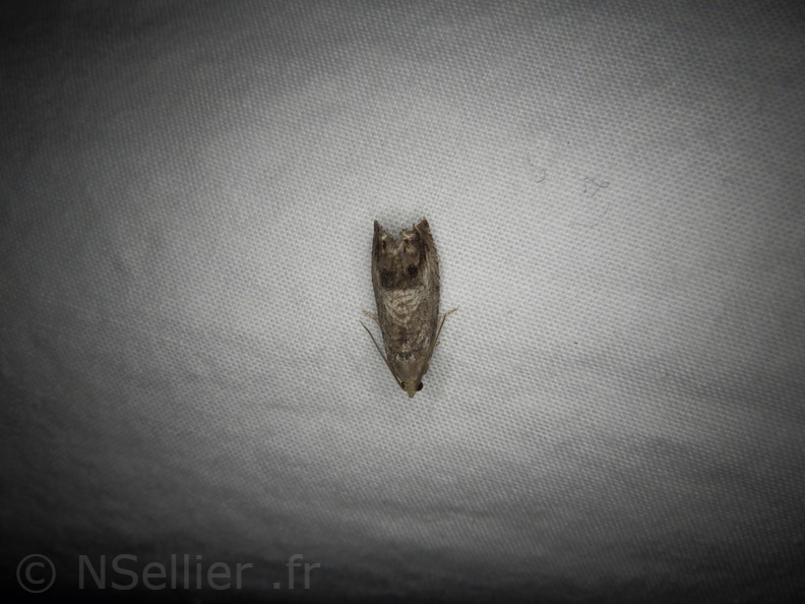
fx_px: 791
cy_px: 302
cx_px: 402
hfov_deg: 54.0
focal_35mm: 34
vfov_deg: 41.8
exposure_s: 1/800
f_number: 4.6
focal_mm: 6.1
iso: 125
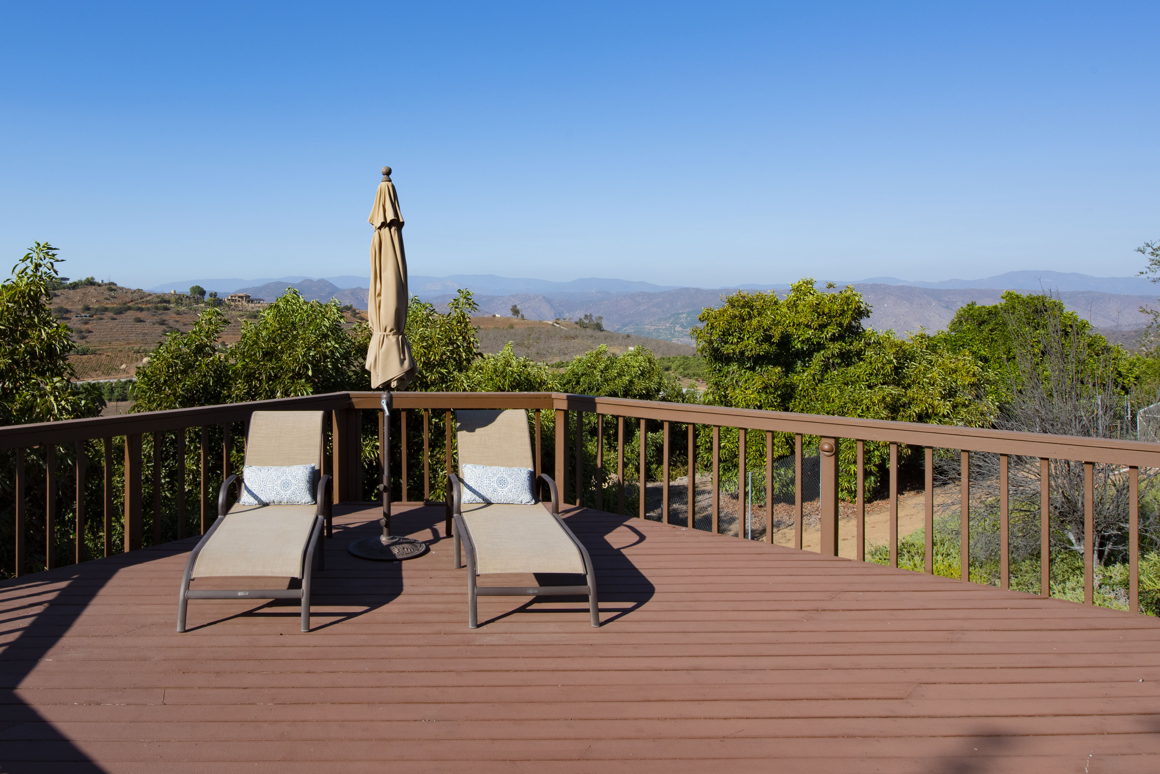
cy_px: 291
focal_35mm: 25
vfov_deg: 50.8
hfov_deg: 69.5
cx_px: 390
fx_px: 806
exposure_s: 1/250
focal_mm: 16
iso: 320
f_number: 13
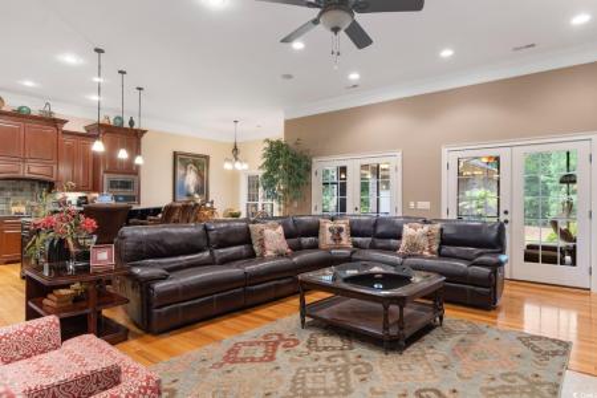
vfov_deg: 59.5
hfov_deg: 81.2
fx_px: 348
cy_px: 199
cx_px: 298
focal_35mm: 21
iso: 100
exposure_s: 2
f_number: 5
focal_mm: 14
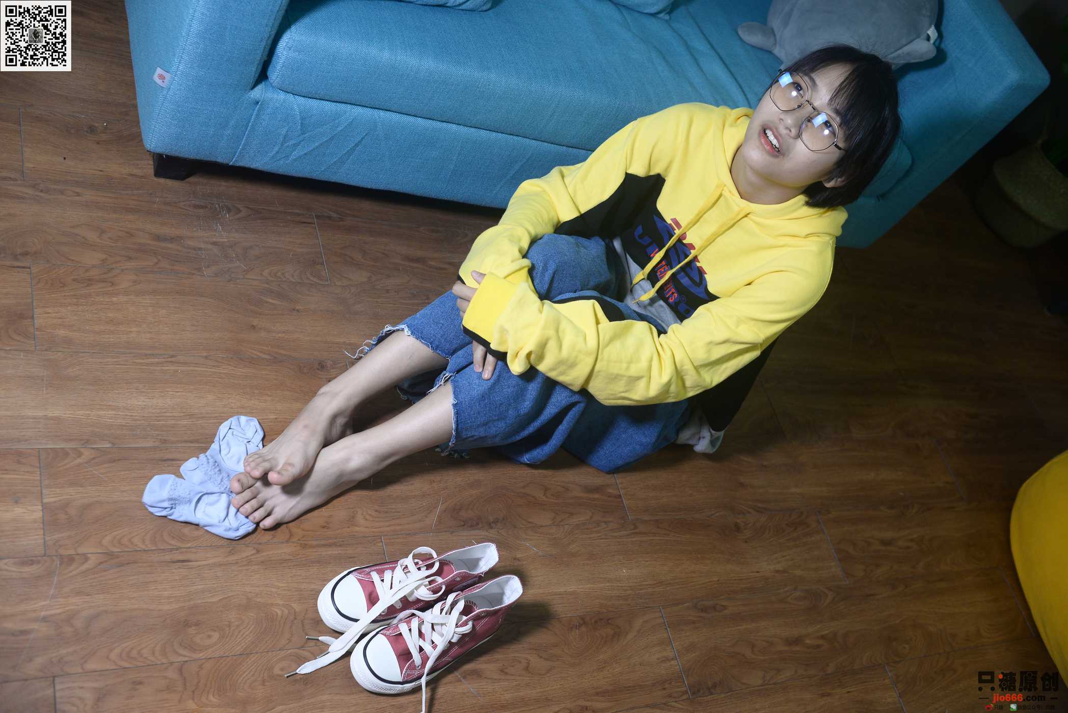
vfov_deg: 37.9
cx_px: 534
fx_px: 1039
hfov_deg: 54.4
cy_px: 356
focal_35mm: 35
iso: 800
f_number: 5
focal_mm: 35
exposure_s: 1/200
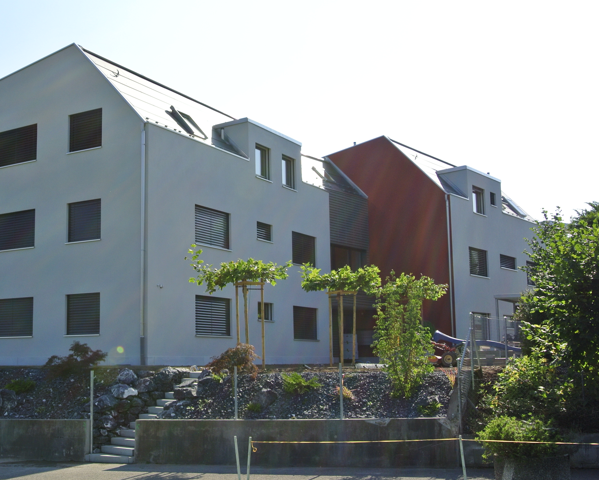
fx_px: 816
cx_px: 204
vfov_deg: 32.7
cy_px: 252
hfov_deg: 39.9
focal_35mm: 46
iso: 100
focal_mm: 13.1
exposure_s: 1/500
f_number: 5.6
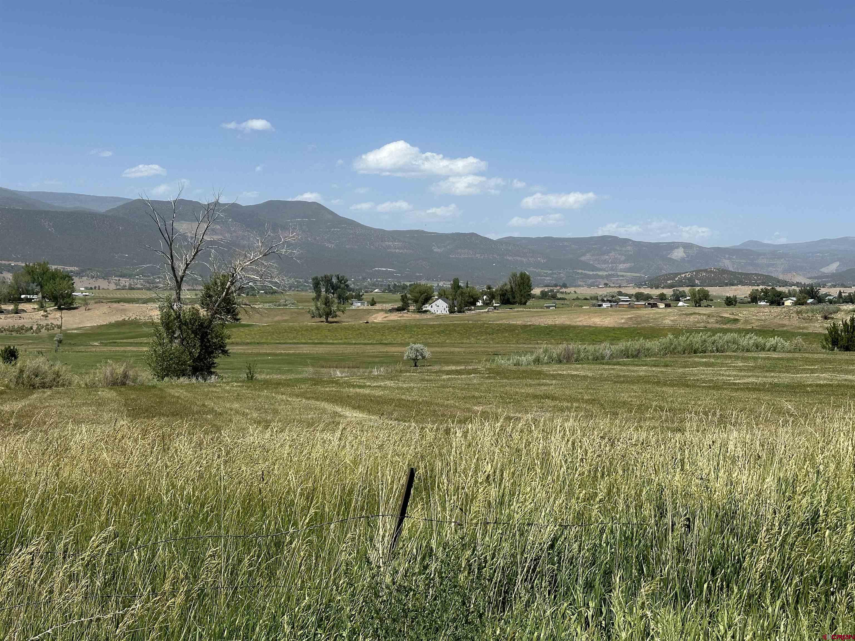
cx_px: 428
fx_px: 1186
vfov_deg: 30.3
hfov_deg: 39.7
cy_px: 320
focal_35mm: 48
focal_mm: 6.86
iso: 64
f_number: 1.78
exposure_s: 1/5263
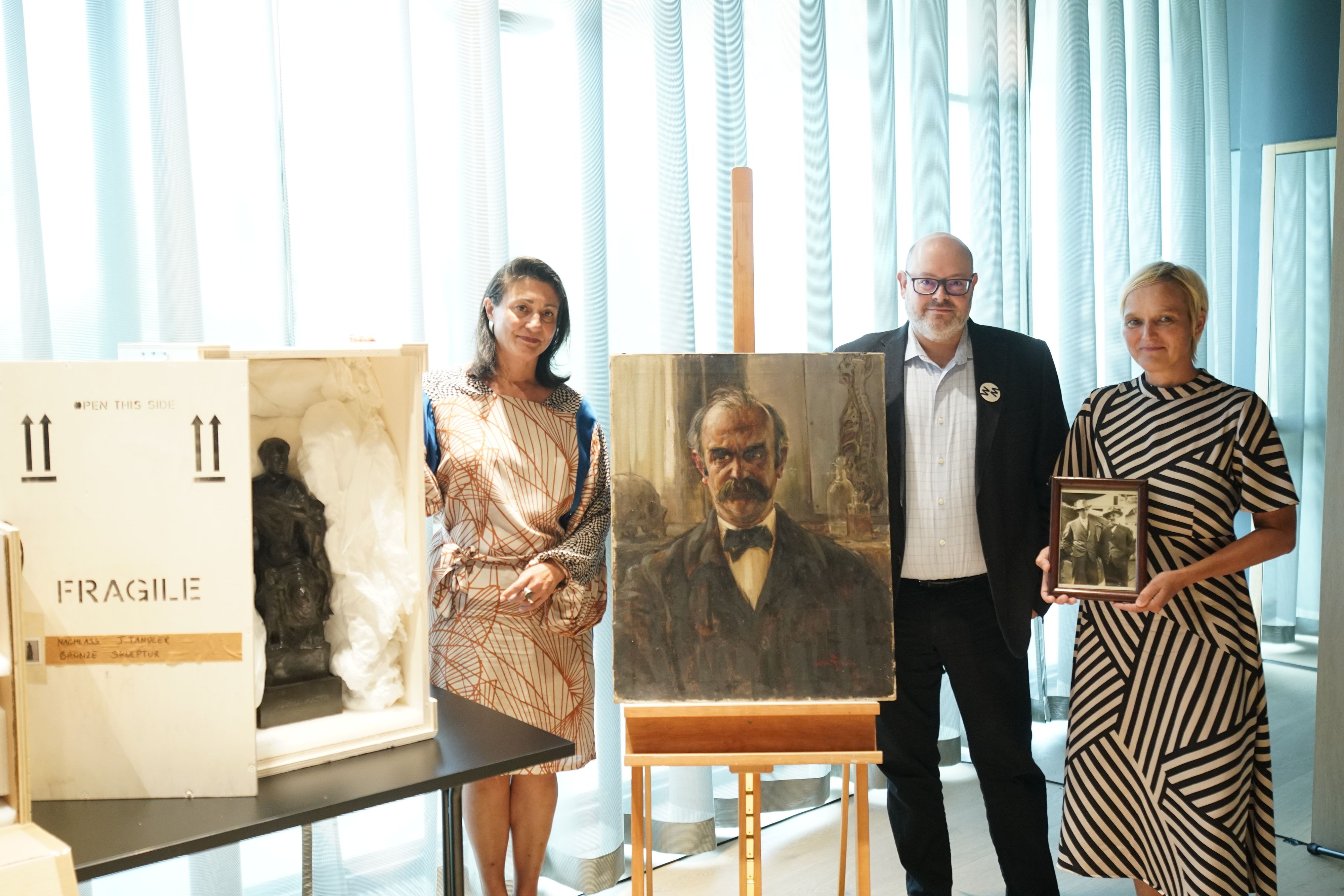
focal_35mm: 34
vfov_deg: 38.9
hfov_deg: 55.8
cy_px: 448
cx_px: 672
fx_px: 1269
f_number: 2.8
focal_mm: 34
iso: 3200
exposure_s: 1/160
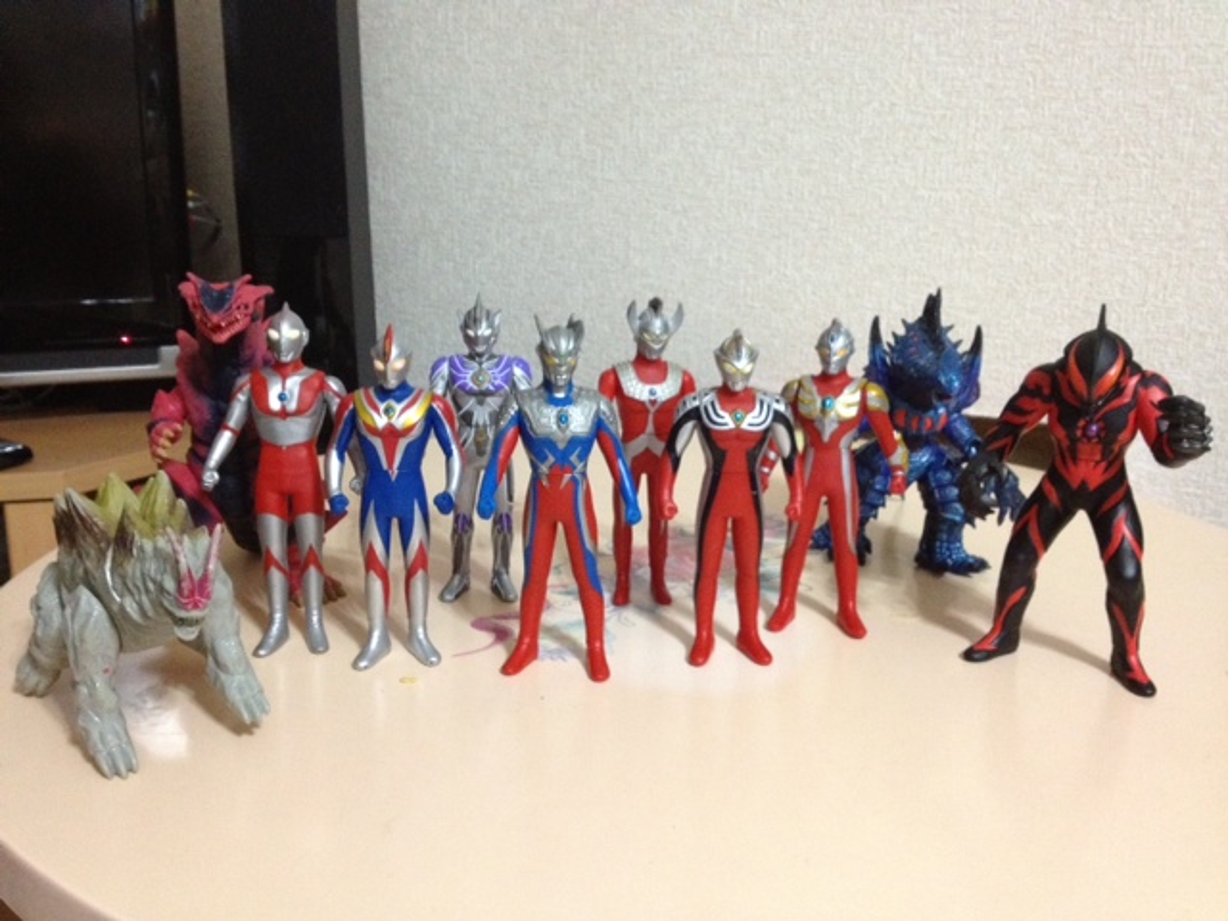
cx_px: 614
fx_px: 1242
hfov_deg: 52.6
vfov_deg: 40.7
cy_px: 460
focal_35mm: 35
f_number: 2.4
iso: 400
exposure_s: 1/17
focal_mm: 4.28
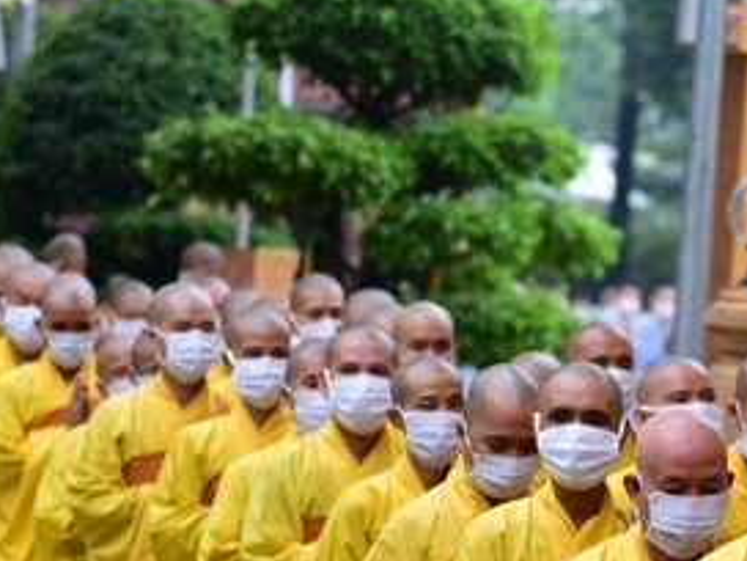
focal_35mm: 276
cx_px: 530
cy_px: 566
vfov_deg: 5.4
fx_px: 5956
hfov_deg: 7.2
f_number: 4
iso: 160
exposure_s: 1/80
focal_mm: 120
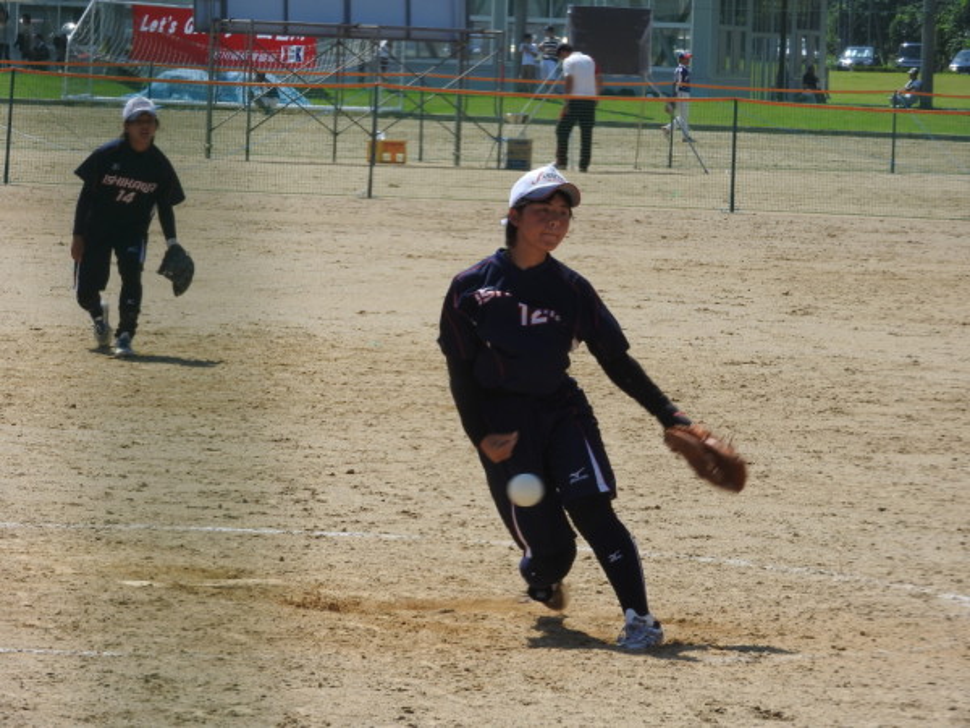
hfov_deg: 7.9
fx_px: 7005
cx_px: 485
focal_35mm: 250
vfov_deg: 5.9
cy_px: 364
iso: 100
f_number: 5.5
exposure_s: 1/640
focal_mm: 44.8
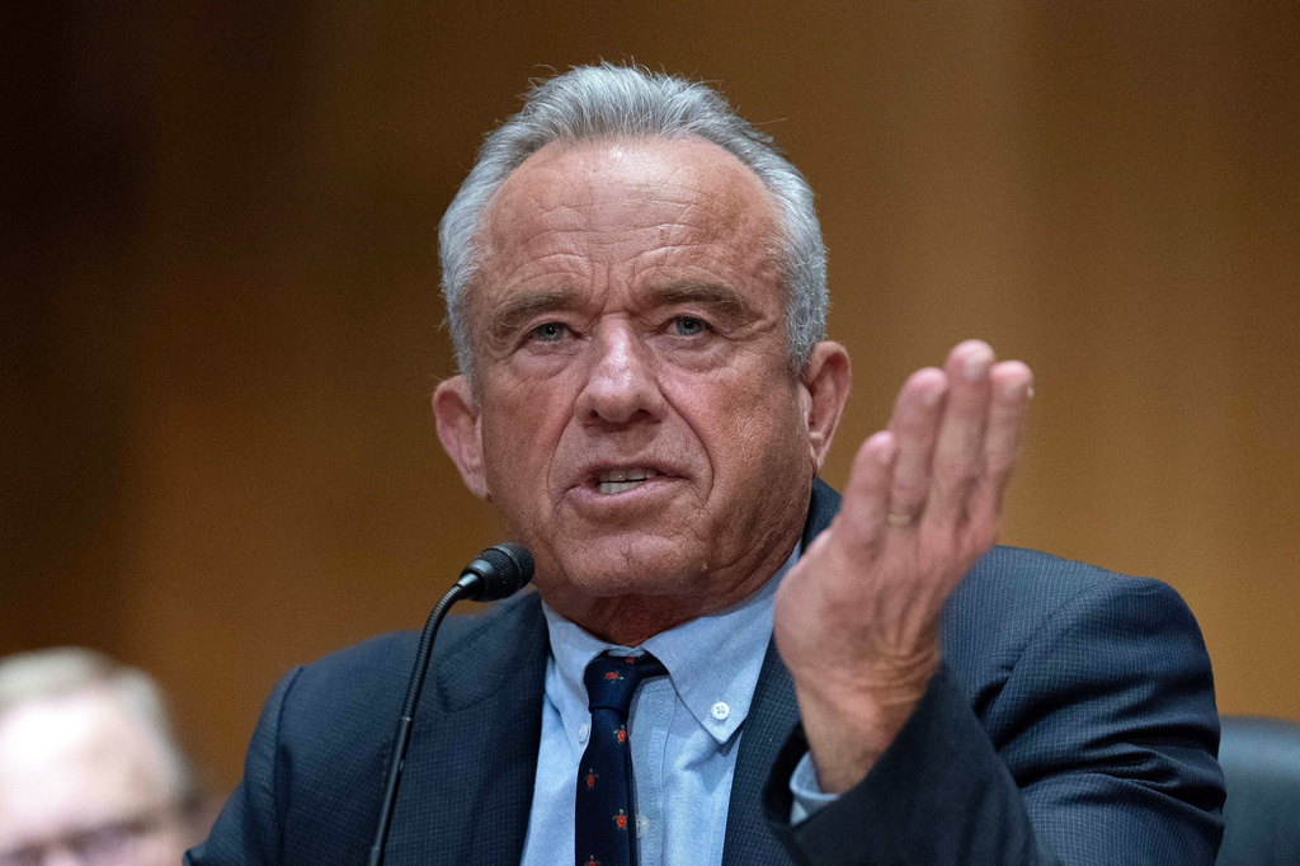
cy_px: 433
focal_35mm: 175
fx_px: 6317
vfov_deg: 7.8
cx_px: 650
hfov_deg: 11.7
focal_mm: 175
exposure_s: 1/320
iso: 4000
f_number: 3.2
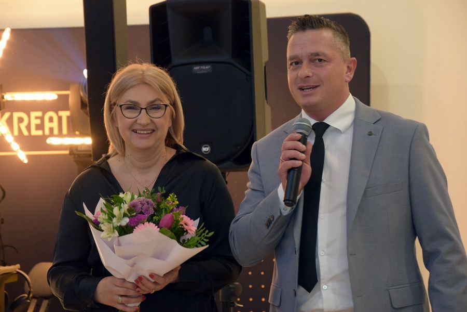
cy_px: 156
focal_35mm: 120
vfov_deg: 11.4
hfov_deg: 17.1
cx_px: 234
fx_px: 1557
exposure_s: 1/60
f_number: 5.3
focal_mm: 80
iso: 2000
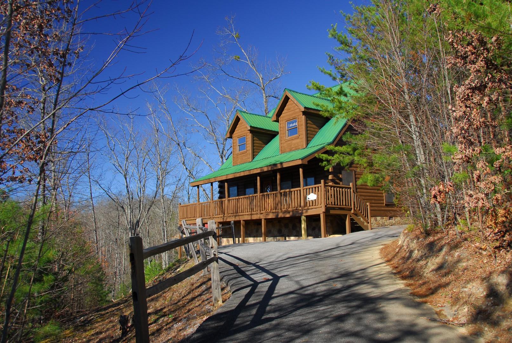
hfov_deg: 61.9
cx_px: 256
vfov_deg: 43.7
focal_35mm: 30
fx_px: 427
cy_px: 172
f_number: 5.6
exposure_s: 1/80
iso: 100
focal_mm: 20
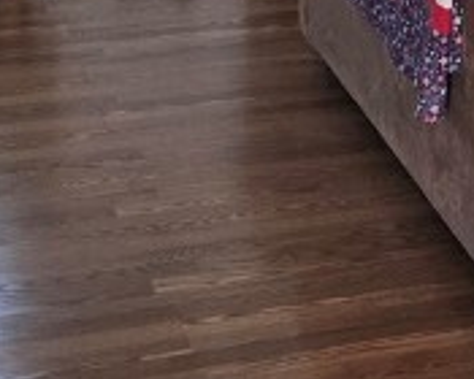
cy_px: -257
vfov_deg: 11.1
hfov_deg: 14.1
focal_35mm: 131
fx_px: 1838
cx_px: 623
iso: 125
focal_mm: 5.4
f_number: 1.8
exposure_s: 1/120
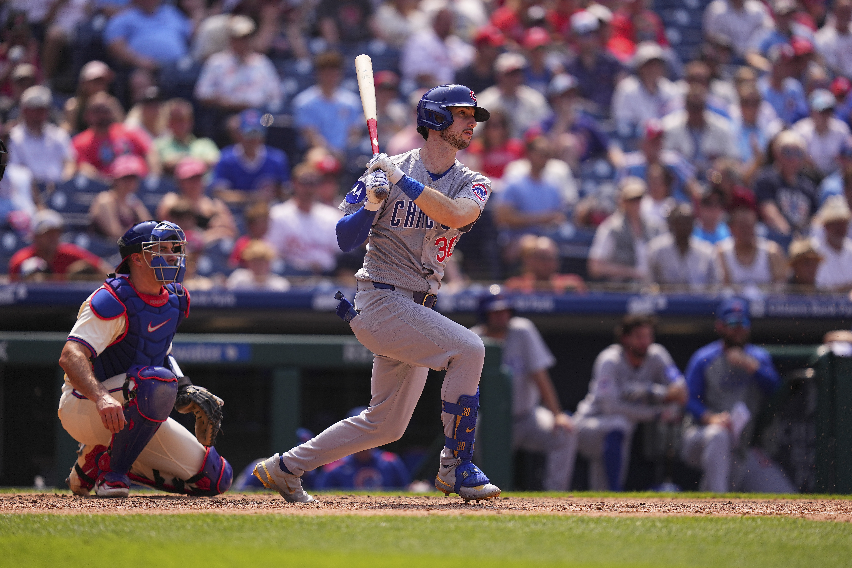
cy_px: 284
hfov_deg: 5.2
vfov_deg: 3.4
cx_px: 426
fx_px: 9466
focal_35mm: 400
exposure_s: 1/4000
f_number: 3.2
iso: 400
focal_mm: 400
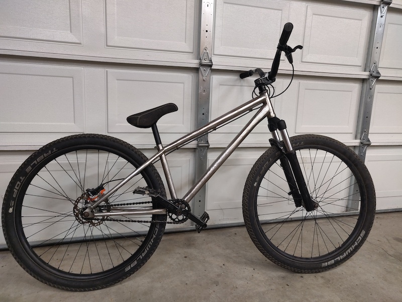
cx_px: 201
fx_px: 290
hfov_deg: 69.4
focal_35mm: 25
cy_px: 151
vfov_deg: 54.9
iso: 400
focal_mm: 4.25
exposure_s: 1/33
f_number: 1.7
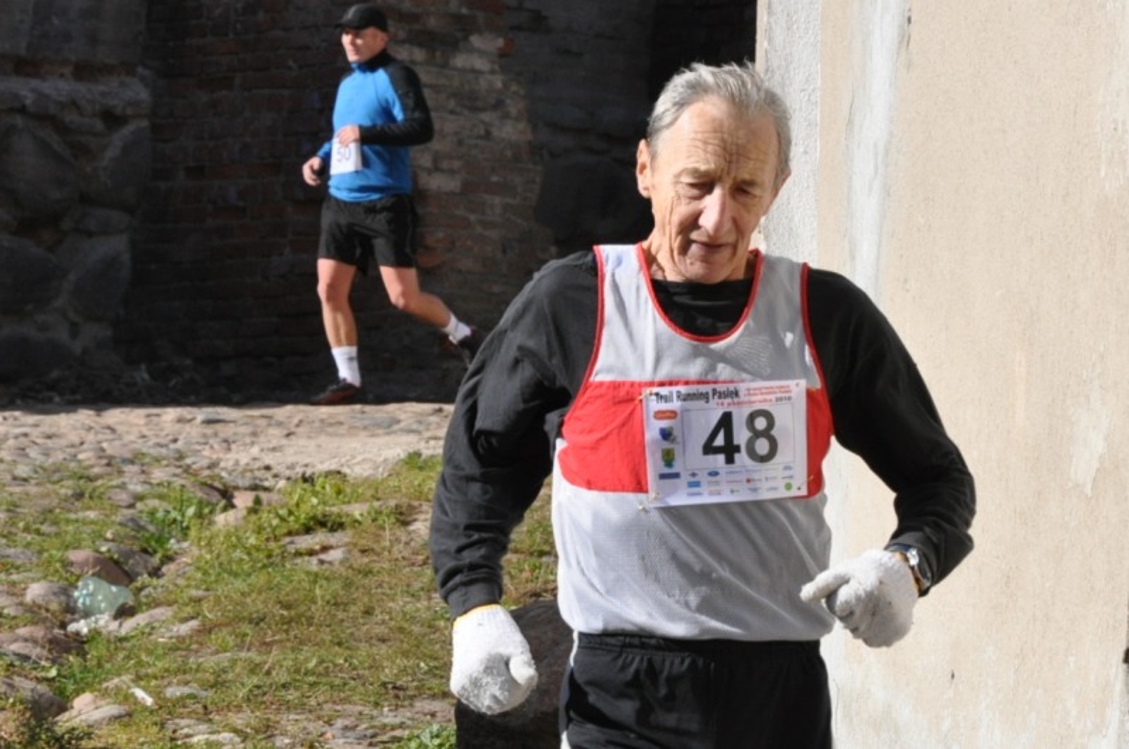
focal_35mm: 128
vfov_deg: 10.7
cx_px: 564
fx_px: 3993
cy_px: 374
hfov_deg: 16.1
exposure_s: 1/1250
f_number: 9
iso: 800
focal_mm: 85
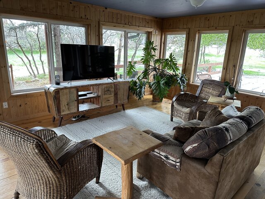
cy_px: 100
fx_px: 184
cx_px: 132
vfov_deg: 56.8
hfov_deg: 71.6
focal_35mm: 24
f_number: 1.78
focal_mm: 6.86
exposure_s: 1/108
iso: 250
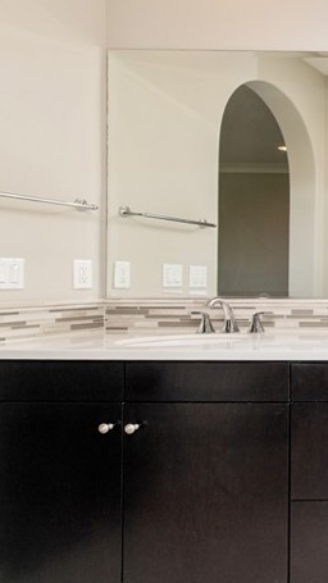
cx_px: 592
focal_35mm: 33
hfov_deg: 21.9
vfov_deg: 59.5
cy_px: 280
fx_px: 510
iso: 180
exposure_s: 1/125
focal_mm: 14
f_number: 5.6
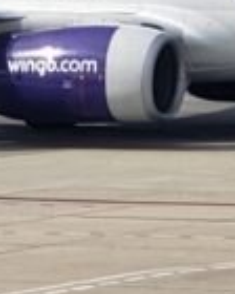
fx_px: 3234
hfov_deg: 4.2
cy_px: -15
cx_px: 191
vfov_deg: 5.2
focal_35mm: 372
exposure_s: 1/775
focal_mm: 6
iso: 32
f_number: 2.4
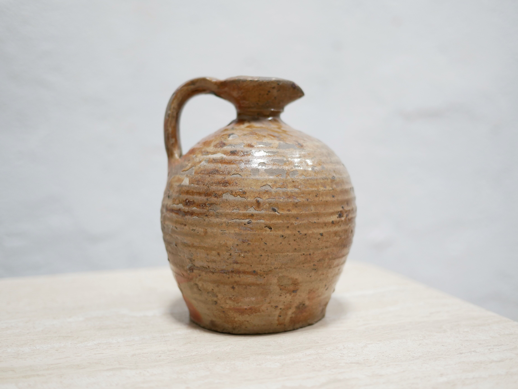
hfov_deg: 46.8
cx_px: 259
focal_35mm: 40
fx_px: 599
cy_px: 194
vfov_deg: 36.0
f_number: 1.7
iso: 400
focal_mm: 20
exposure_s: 1/60
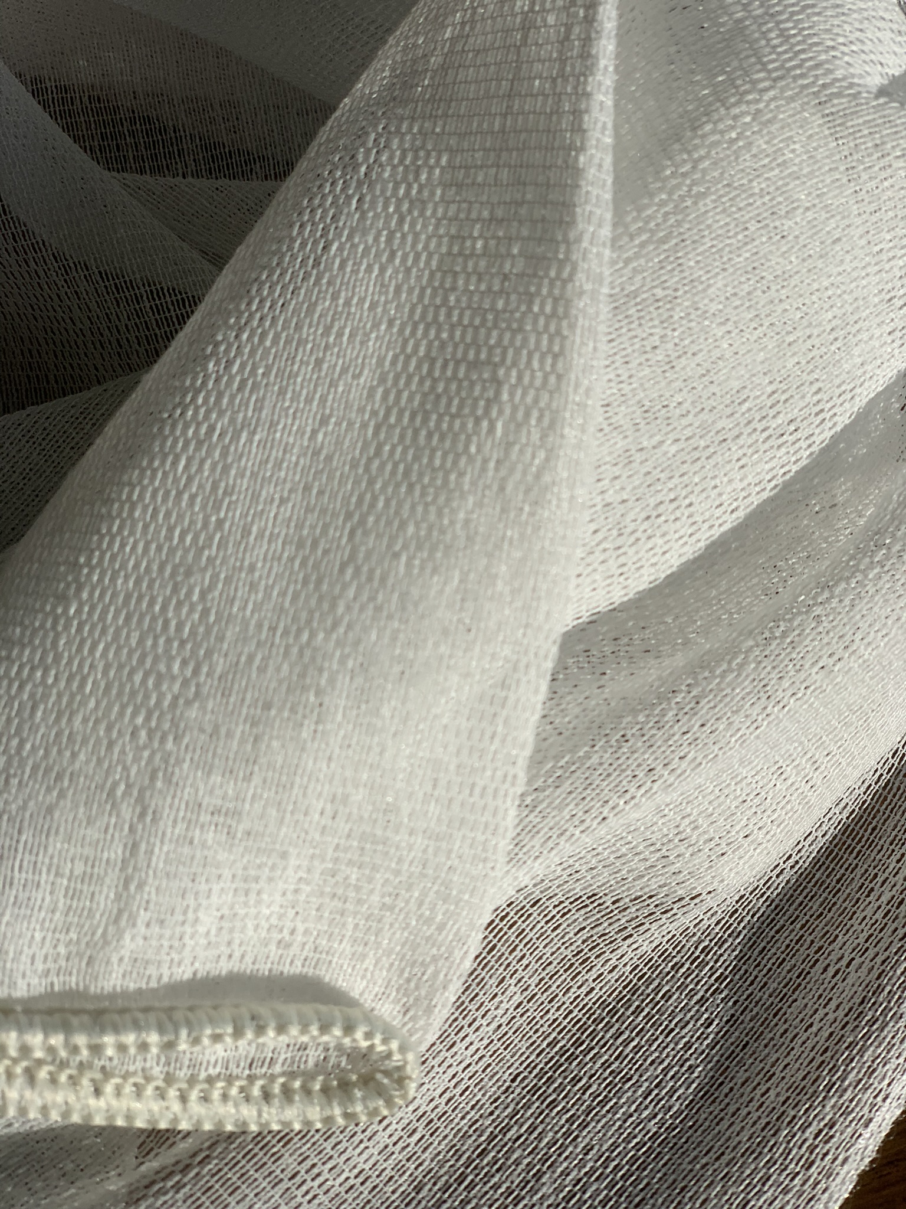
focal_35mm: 52
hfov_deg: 28.0
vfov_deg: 36.8
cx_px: 453
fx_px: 1815
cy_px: 604
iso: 16
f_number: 2.4
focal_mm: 6
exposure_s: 1/1597
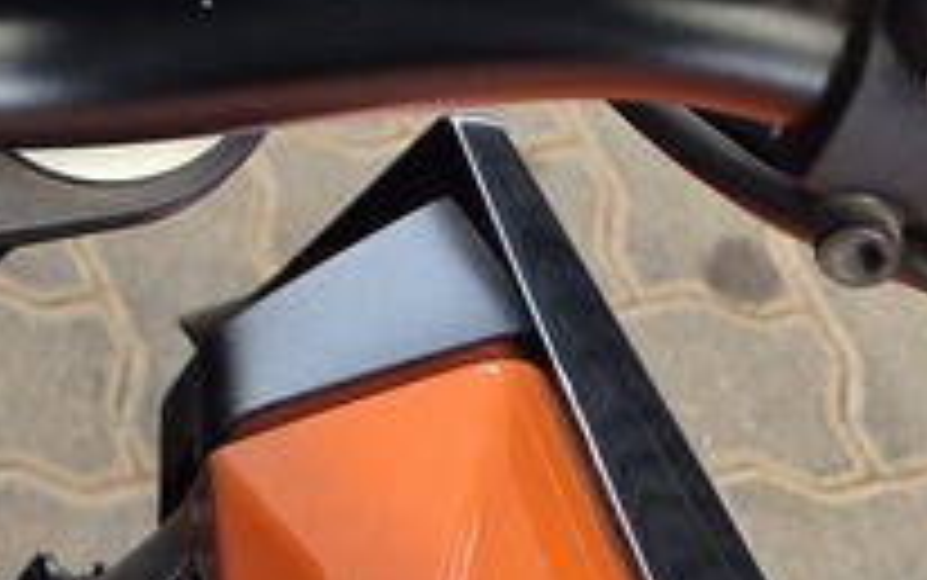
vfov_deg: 10.5
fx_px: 3059
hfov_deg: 15.4
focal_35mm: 121
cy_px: -261
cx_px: -612
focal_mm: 5.4
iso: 200
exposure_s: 1/180
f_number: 1.8
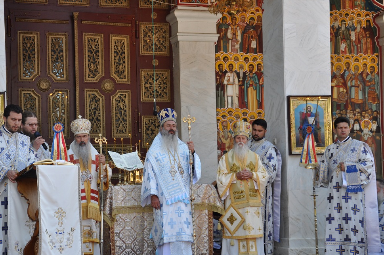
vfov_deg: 16.3
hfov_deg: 24.3
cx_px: 153
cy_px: 148
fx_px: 891
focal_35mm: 84
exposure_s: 1/200
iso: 200
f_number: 7.1
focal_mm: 45
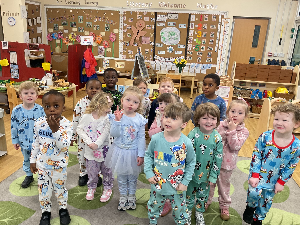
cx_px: 150
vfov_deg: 48.2
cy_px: 112
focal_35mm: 29
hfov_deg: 61.7
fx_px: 251
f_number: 1.8
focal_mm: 3
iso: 64
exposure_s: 1/50
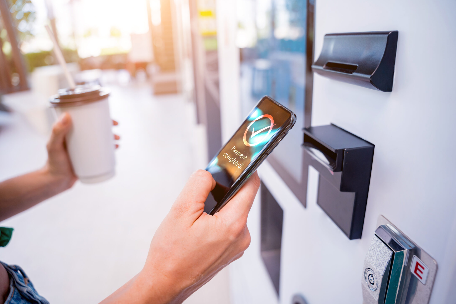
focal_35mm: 24
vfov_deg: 53.1
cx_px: 228
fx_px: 304
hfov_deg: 73.7
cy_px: 152
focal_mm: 24
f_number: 3.2
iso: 200
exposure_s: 1/500
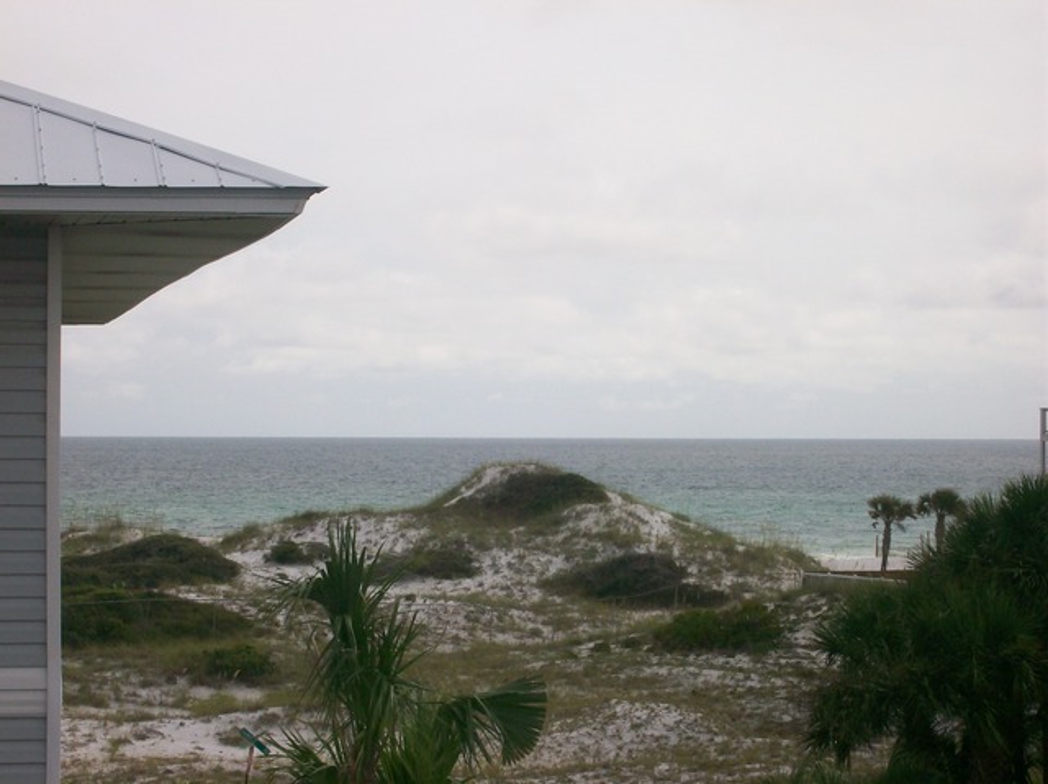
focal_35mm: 108
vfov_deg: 13.7
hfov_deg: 18.2
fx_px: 3267
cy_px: 392
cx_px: 524
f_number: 8.5
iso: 80
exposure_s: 1/380
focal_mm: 18
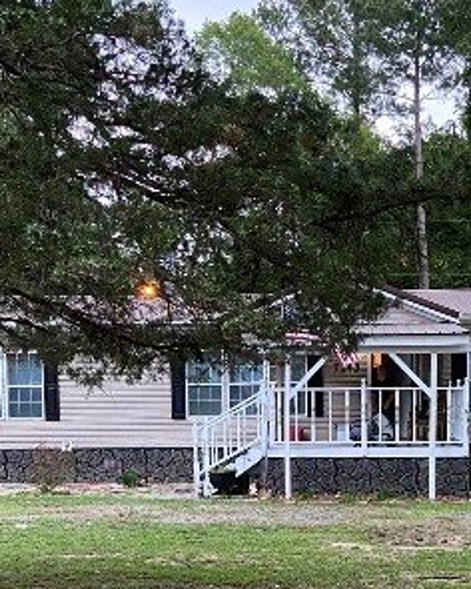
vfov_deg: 27.7
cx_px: 311
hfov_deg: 23.1
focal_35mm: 66
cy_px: 531
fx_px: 1150
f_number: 1.8
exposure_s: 1/60
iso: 400
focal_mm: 4.25
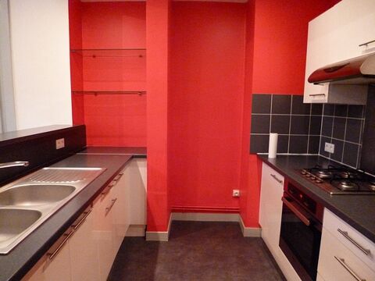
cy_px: 140
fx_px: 260
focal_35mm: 24
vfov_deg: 56.8
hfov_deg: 71.6
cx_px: 188
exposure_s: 1/13
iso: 800
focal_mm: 4.3
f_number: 2.5
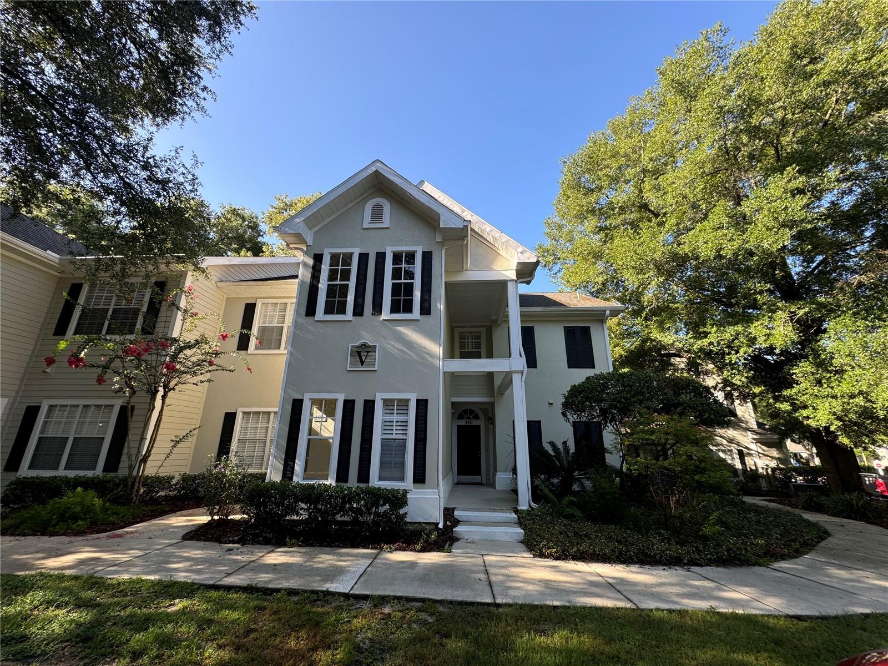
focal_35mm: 14
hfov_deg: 102.1
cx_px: 444
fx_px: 359
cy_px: 333
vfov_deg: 85.7
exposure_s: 1/252
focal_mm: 2.22
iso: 40
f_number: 2.2
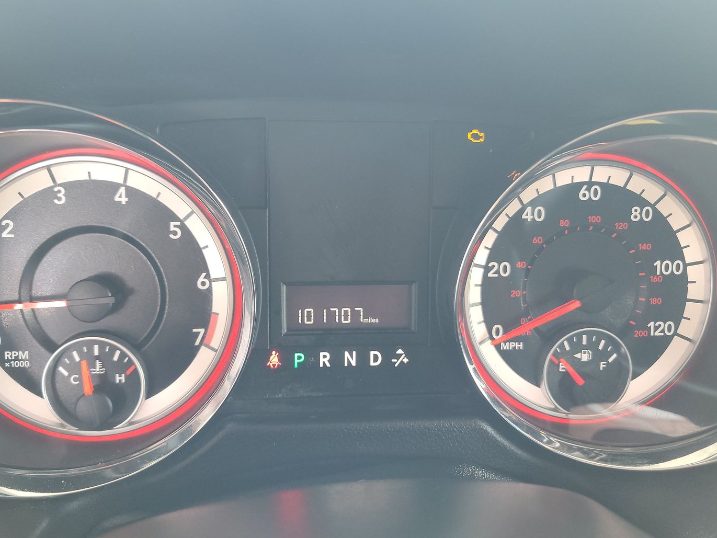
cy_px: 266
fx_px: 580
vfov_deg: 49.8
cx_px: 321
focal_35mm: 28
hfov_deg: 63.3
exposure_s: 1/59
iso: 470
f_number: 1.8
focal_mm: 6.7
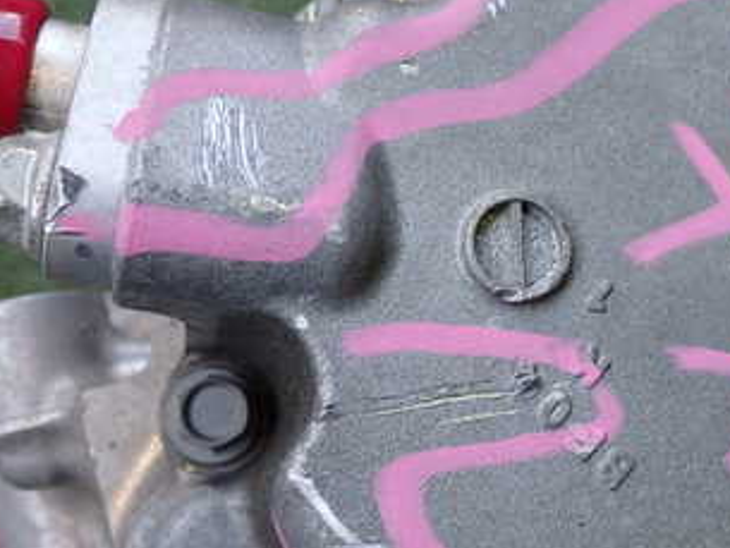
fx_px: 1245
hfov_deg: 31.7
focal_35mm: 59
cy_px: 321
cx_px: 601
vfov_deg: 24.8
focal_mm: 5.4
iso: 200
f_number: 2.3
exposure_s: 1/100
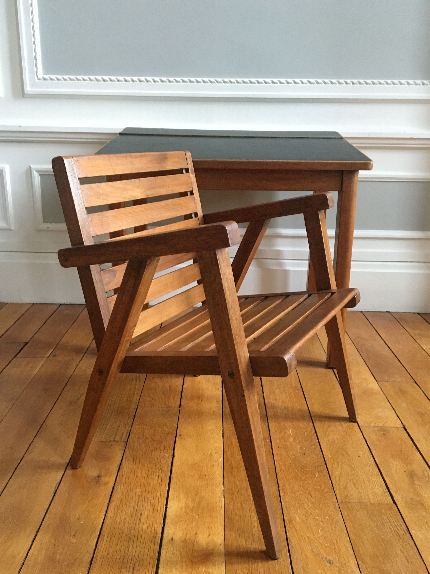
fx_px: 497
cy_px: 284
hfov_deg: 46.8
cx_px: 211
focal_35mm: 30
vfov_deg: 60.0
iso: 250
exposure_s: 1/17
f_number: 2.2
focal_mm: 4.15
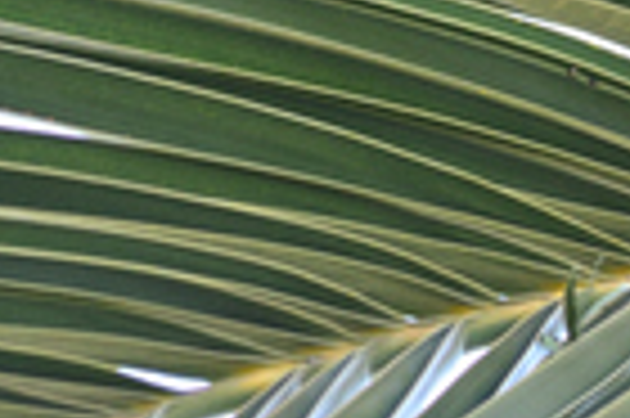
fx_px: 31463
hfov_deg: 1.1
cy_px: 960
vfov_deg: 0.8
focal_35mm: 1800
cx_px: 1557
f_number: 5.3
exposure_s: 1/125
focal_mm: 240
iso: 400
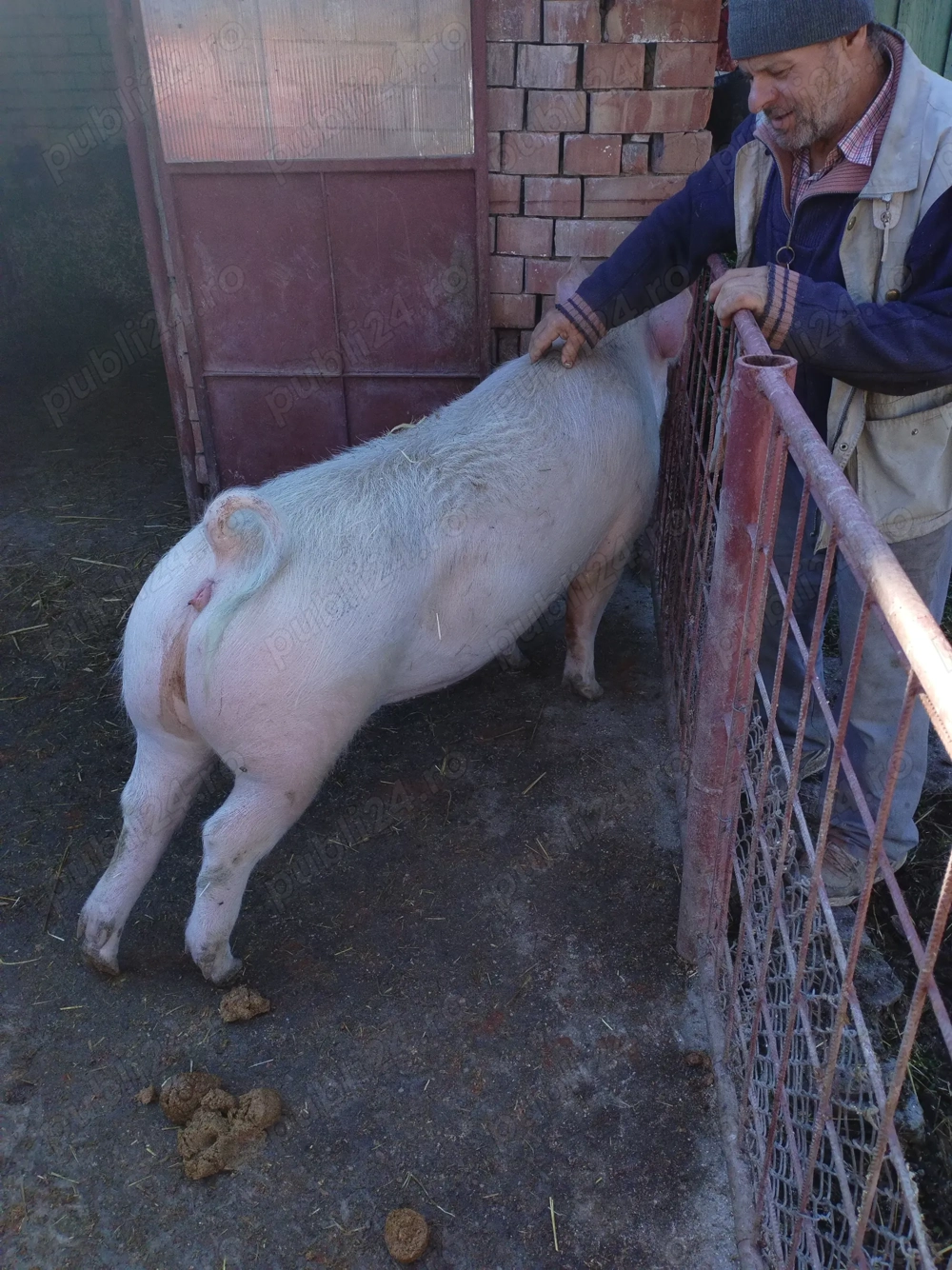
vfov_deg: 67.3
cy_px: 635
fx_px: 954
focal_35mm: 26
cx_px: 476
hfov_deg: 53.0
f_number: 1.8
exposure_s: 1/328
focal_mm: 4.25
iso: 100
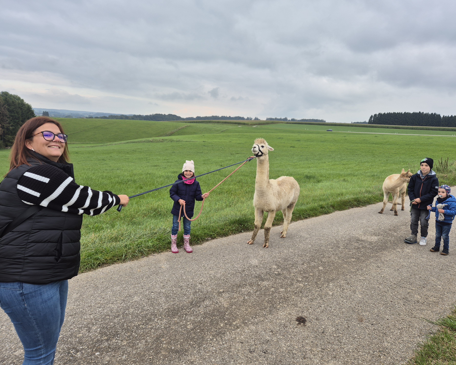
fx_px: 324
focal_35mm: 24
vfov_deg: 58.8
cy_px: 183
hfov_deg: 70.3
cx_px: 228
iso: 25
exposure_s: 1/281
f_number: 1.8
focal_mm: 5.4
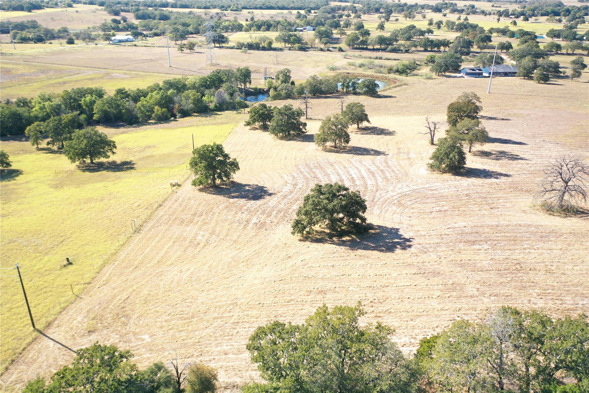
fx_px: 458
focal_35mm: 28
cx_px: 294
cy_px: 196
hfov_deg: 65.5
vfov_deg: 46.4
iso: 160
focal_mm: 10.26
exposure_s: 1/30
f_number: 2.8
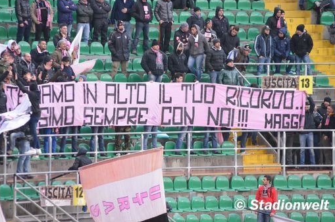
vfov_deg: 3.4
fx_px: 3742
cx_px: 160
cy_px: 100
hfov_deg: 5.1
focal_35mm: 403
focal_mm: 240
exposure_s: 1/500
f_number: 5.3
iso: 3200
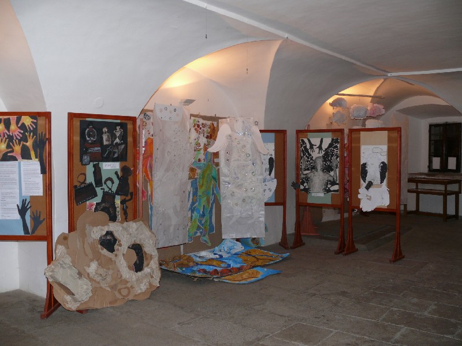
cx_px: 231
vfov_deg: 40.7
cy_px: 173
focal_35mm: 35
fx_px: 467
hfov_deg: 52.6
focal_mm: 7.5
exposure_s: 1/30
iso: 100
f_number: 2.8
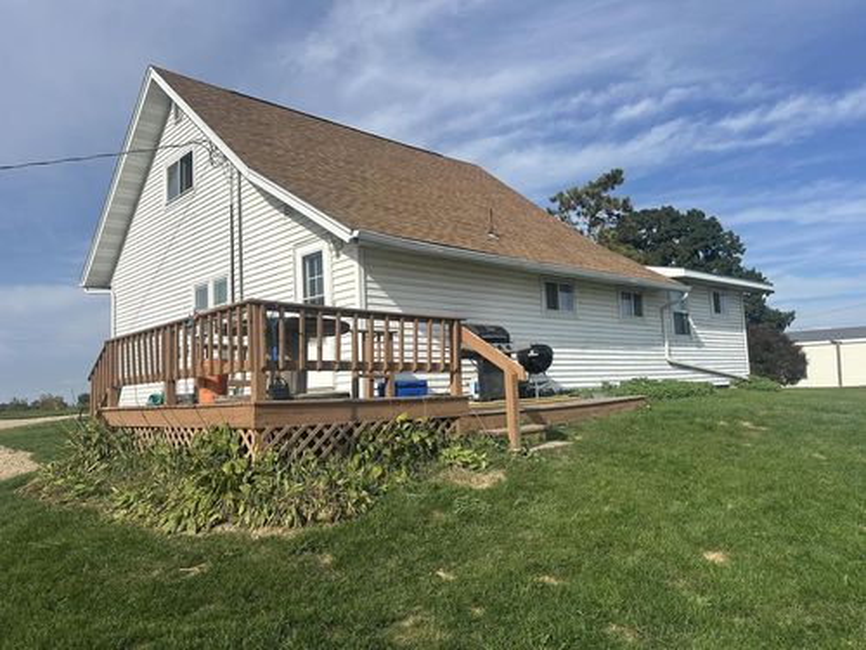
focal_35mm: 26
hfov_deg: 67.3
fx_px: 650
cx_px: 433
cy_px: 325
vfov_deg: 53.1
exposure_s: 1/5882
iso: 50
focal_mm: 5.7
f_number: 1.5
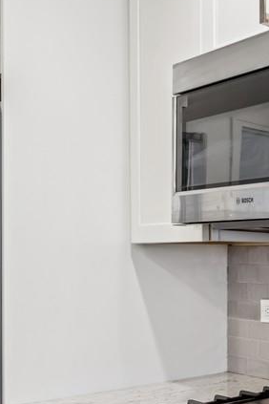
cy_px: 266
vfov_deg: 37.2
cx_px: 575
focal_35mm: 53
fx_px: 594
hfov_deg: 16.8
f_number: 11
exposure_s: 1/2
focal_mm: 14
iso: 100
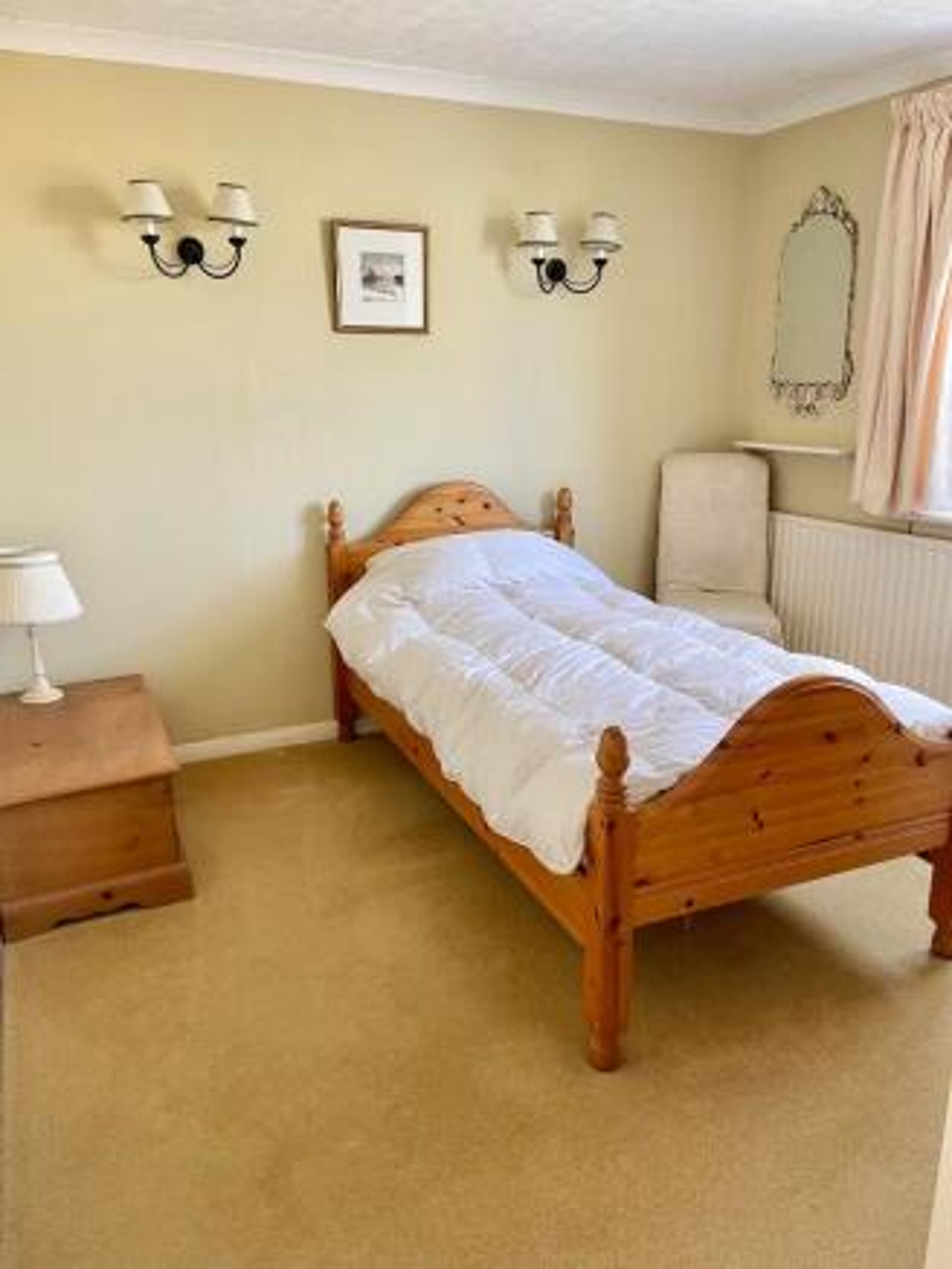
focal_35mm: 26
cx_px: 476
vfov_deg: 67.3
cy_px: 634
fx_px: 953
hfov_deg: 53.1
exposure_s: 1/64
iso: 125
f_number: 1.6
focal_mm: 4.2
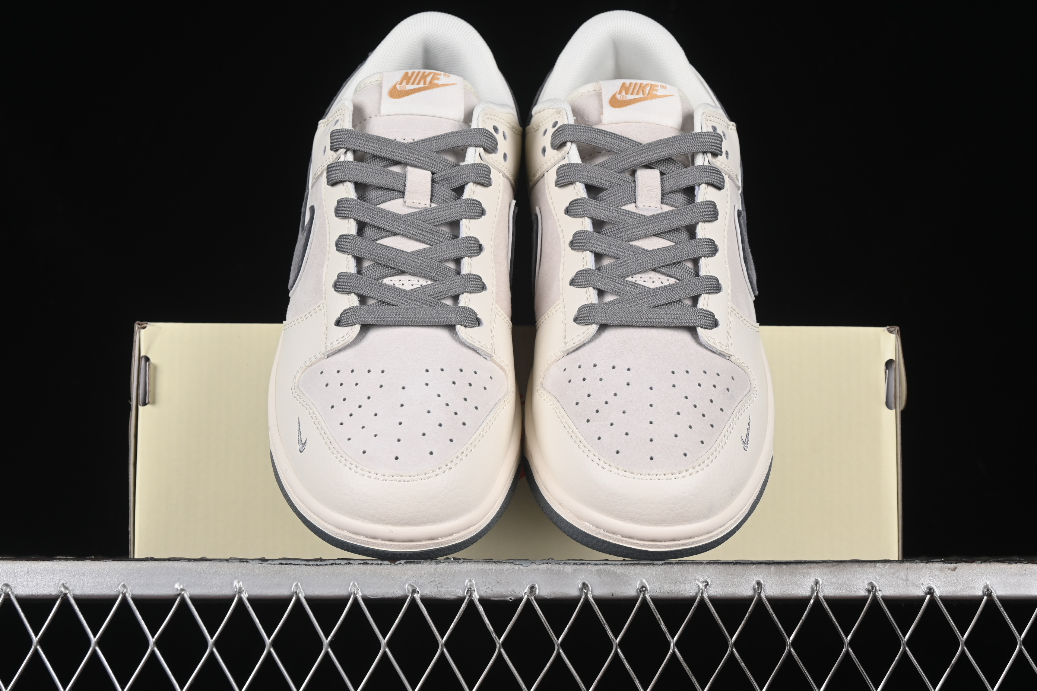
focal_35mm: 75
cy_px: 346
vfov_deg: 18.2
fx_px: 2160
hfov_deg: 27.0
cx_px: 518
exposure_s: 1/80
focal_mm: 50
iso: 160
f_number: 8
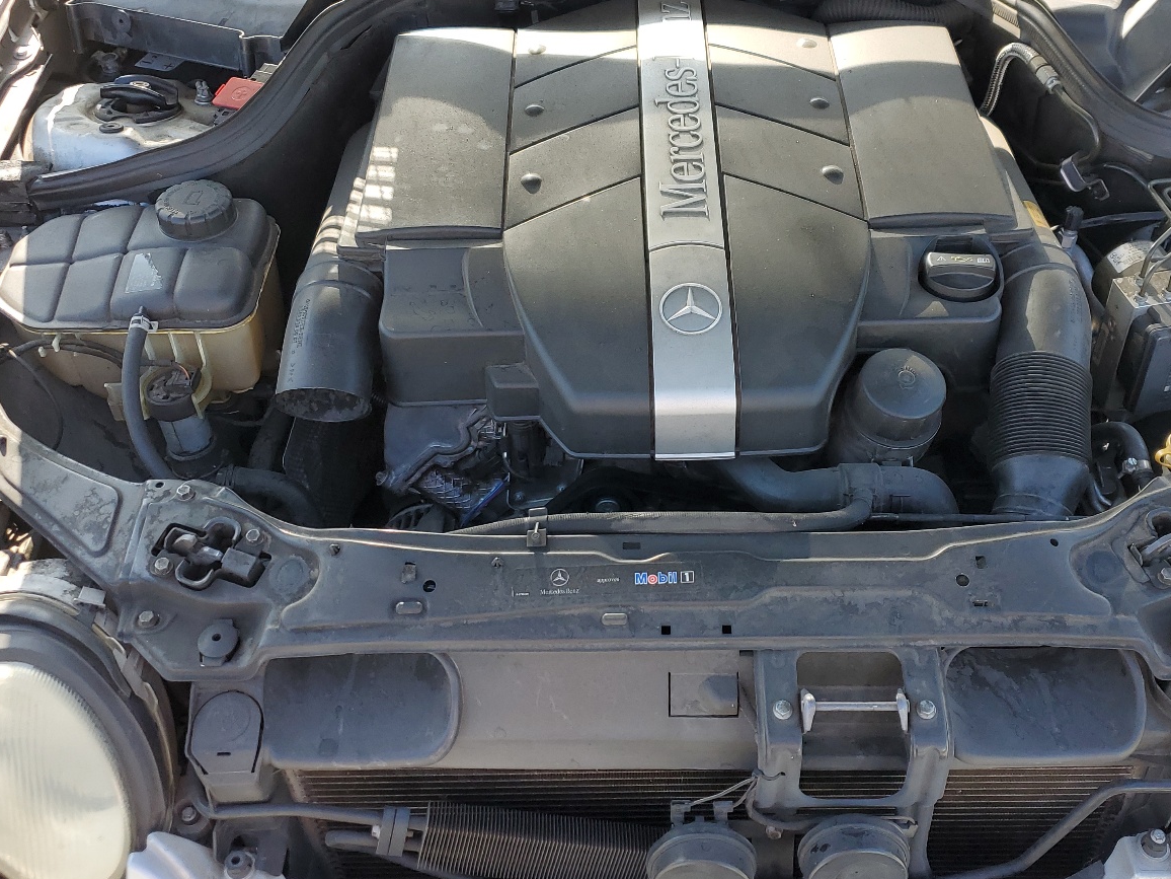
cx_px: 671
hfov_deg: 51.2
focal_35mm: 36
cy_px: 381
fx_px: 1218
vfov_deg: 39.6
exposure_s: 1/476
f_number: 1.5
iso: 50
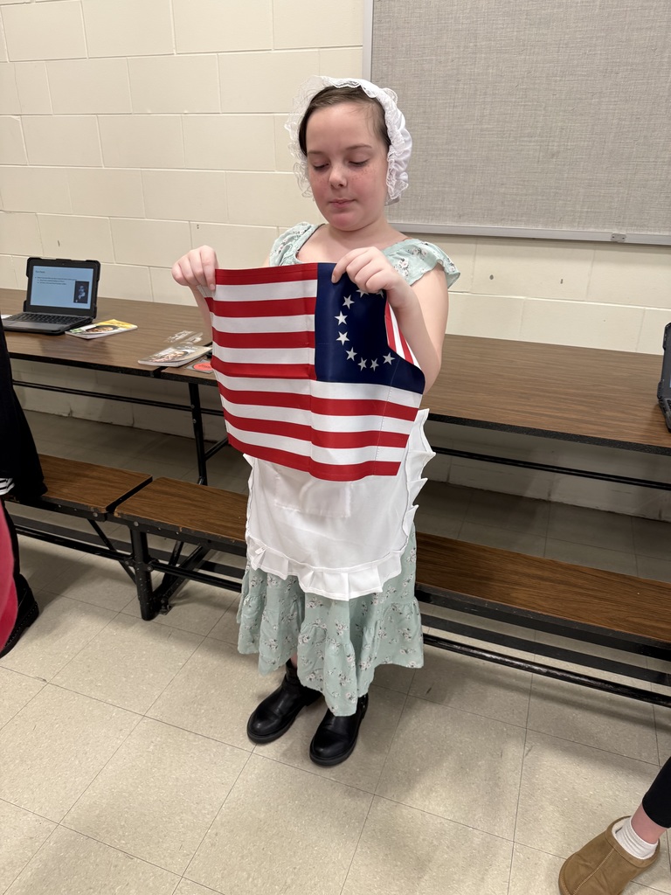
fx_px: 620
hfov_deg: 56.8
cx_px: 336
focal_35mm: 24
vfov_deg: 71.6
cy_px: 448
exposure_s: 1/121
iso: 80
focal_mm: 6.76
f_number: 1.78
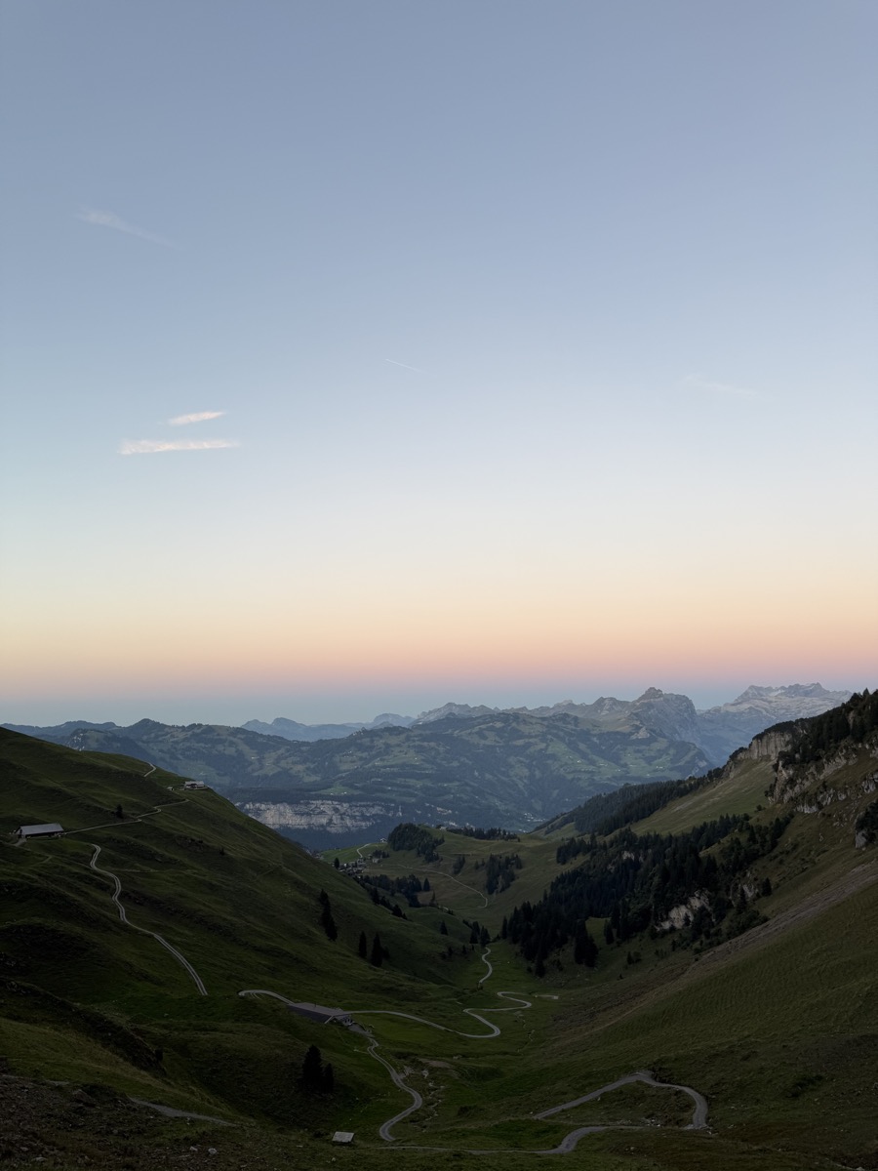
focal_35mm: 24
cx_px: 439
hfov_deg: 56.8
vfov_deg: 71.6
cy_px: 586
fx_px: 812
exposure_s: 1/121
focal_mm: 6.76
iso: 64
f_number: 1.78
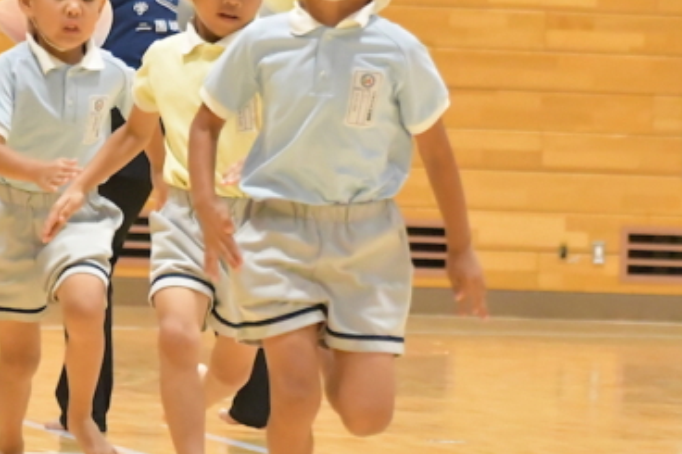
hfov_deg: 8.0
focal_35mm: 256
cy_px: 213
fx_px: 4847
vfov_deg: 5.4
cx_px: 241
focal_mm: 105
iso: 12800
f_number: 6.3
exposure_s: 1/640
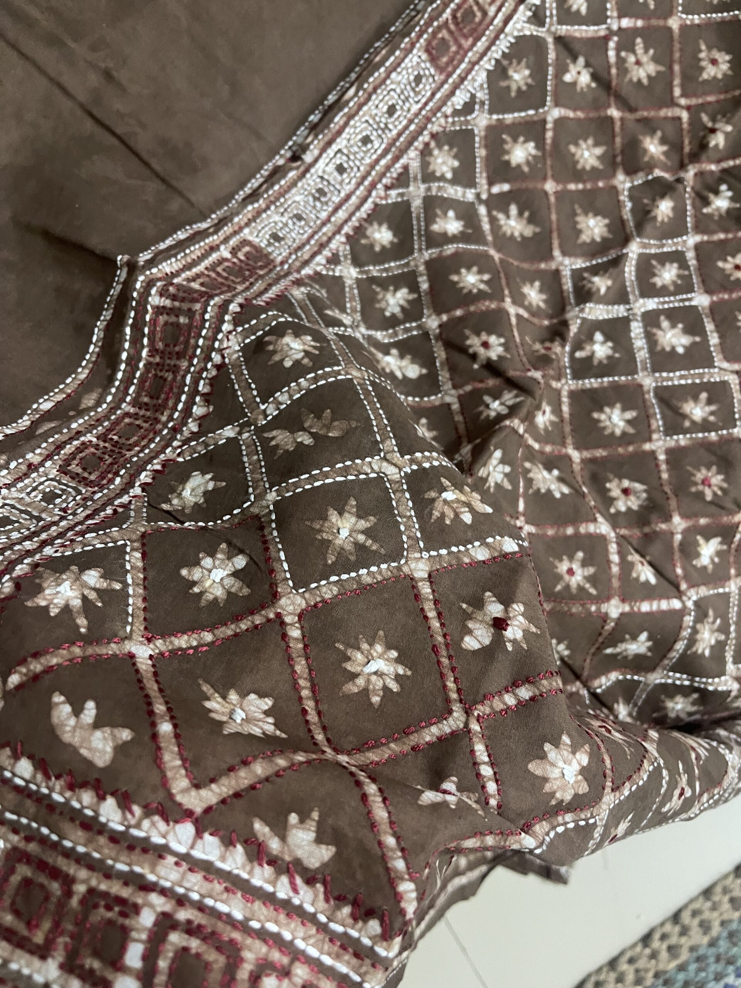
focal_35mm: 25
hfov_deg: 54.9
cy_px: 494
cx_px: 370
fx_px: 714
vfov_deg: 69.4
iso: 500
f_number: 1.6
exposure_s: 1/33
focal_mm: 5.1
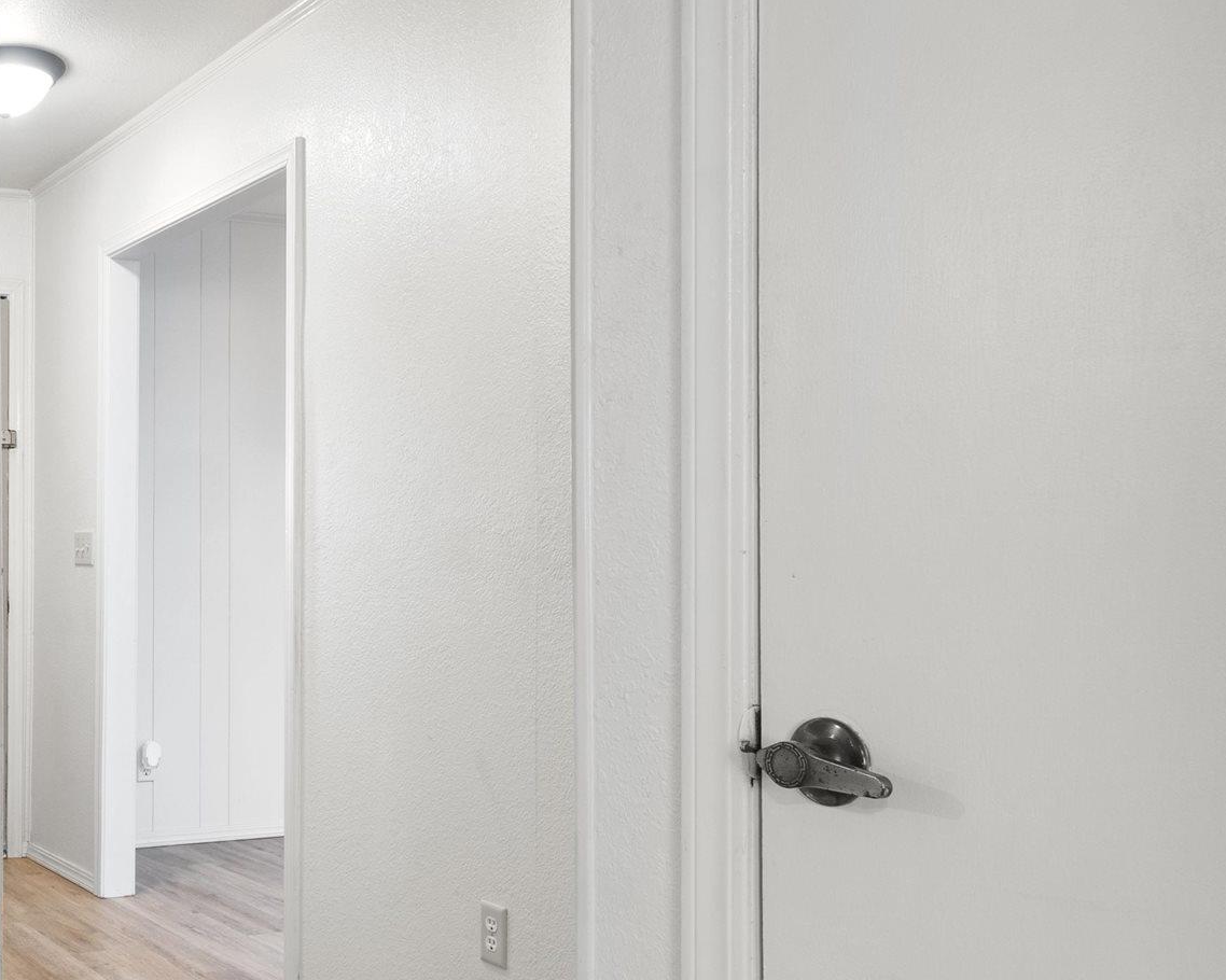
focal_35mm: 38
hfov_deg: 41.8
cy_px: 584
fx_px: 1379
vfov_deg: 39.0
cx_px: 10
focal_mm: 10
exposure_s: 1.6
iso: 200
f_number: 9
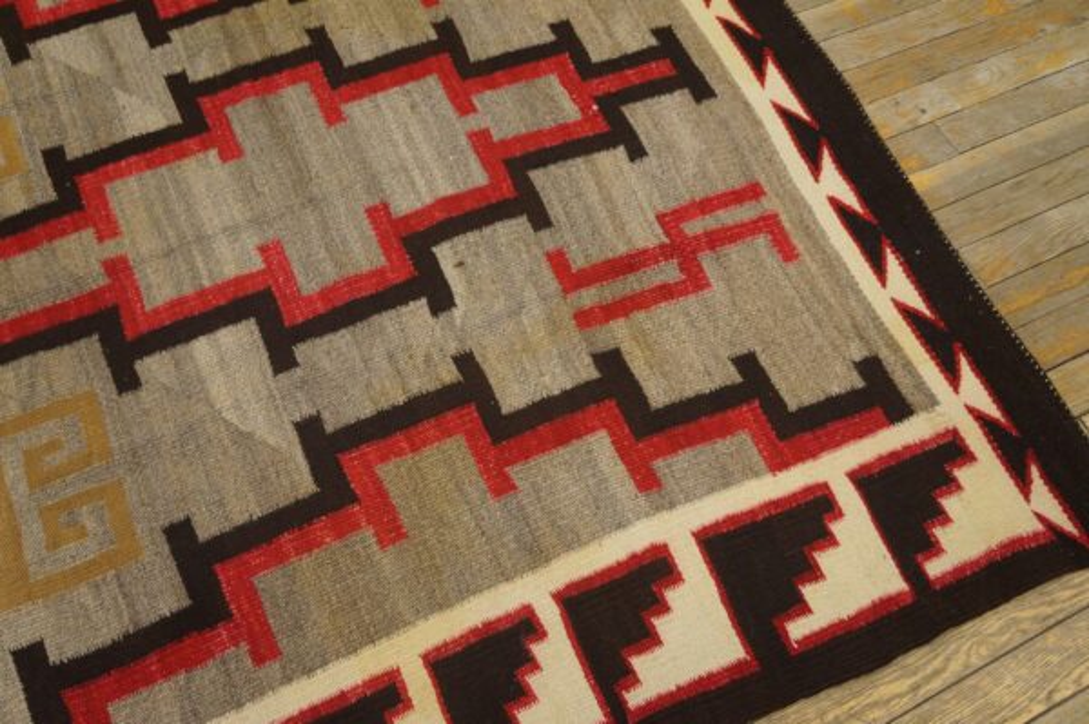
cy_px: 362
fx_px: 997
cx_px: 544
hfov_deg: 57.3
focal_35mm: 33
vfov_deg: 39.9
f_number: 4
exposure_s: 1/160
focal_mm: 22
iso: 2000
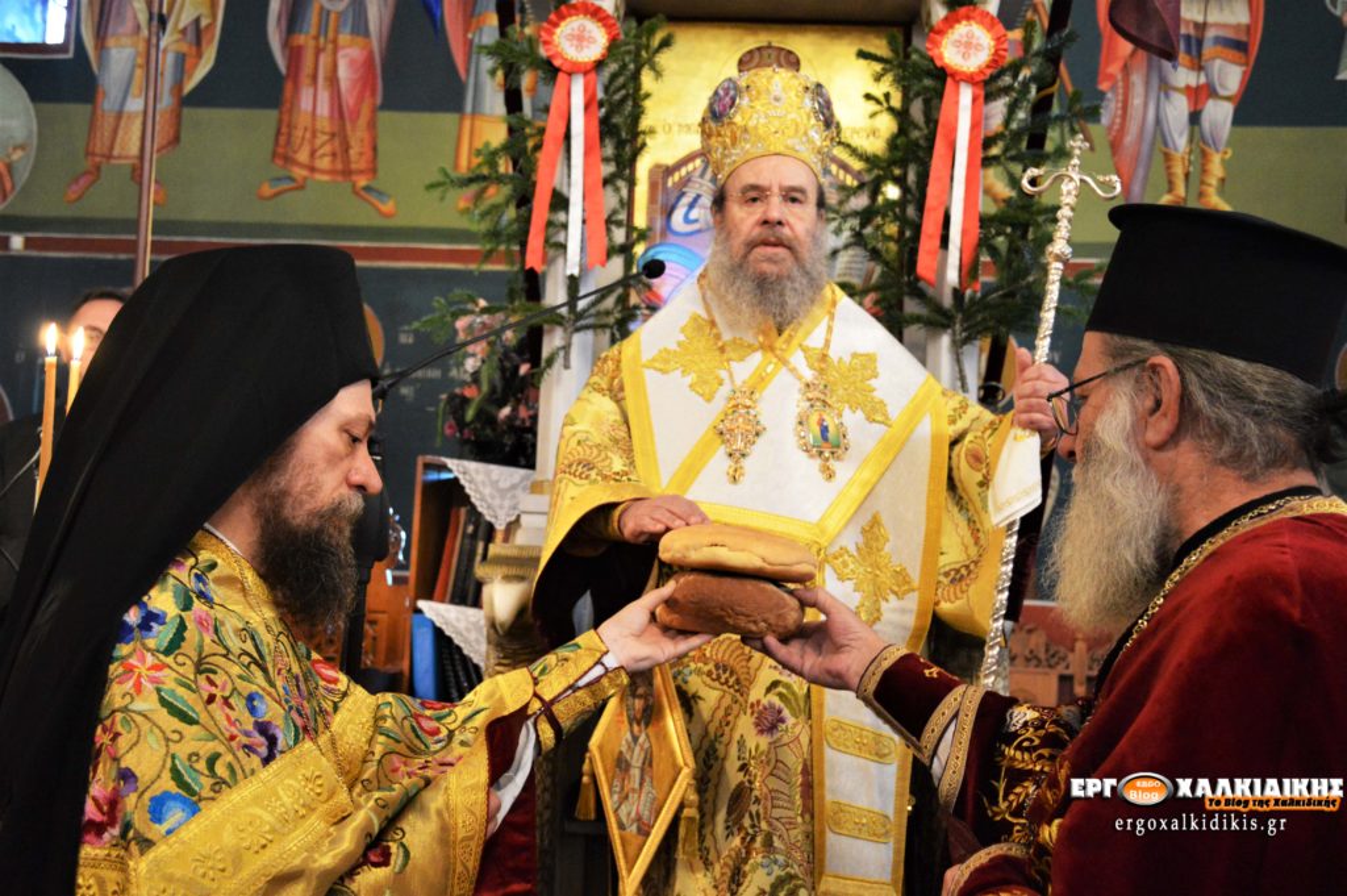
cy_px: 448
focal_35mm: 36
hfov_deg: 53.2
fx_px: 1346
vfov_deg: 36.8
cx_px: 674
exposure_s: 1/30
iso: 3200
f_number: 3.8
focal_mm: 24
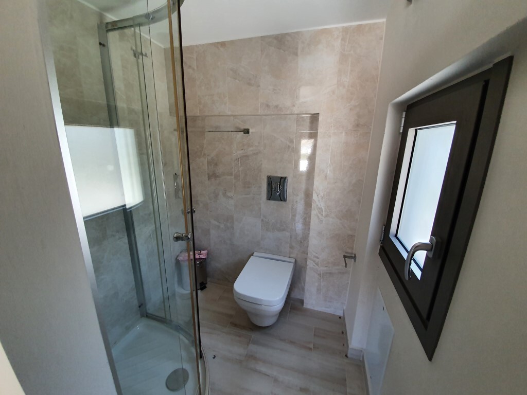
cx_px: 264
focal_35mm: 13
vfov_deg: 89.9
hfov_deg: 106.2
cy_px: 198
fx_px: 198
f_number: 2.2
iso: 250
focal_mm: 1.8
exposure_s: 1/60
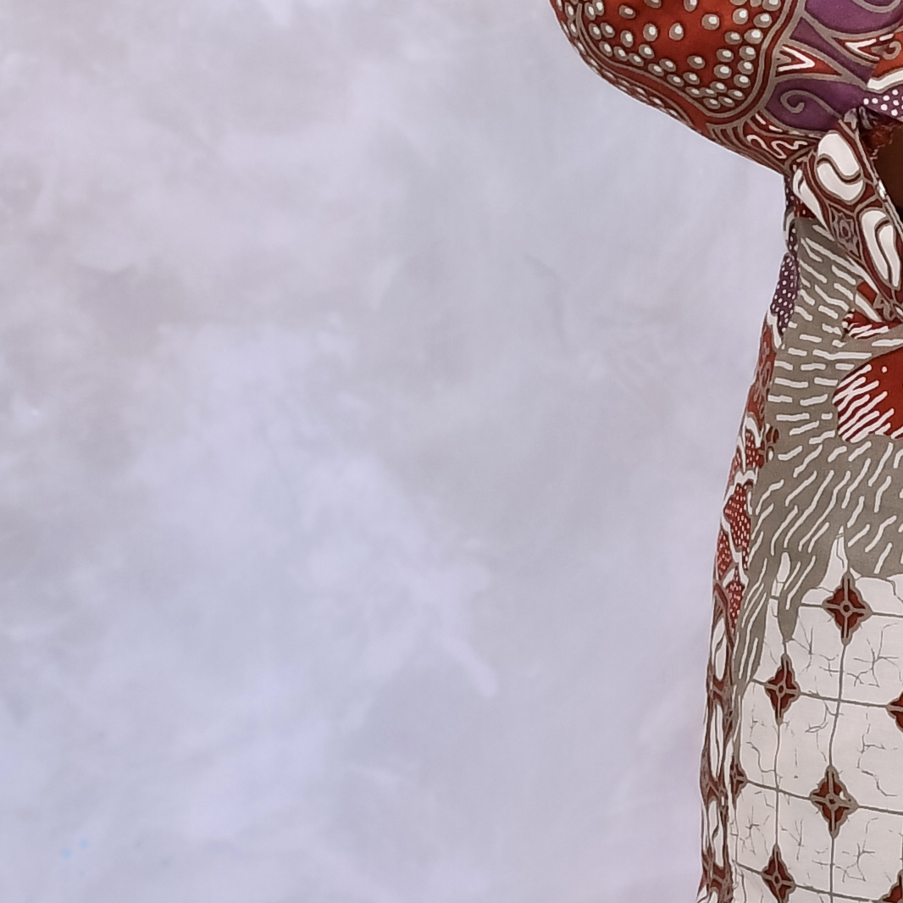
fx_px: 9828
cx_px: 1322
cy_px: -344
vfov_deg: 5.2
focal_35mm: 333
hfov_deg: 5.2
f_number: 8
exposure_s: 1/100
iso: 320
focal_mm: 50
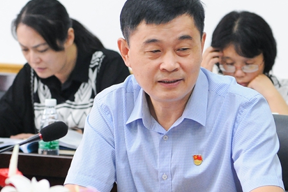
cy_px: 119
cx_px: 169
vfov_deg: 11.2
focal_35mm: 122
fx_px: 976
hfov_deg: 16.8
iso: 1600
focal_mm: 70
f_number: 3.5
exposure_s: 1/100
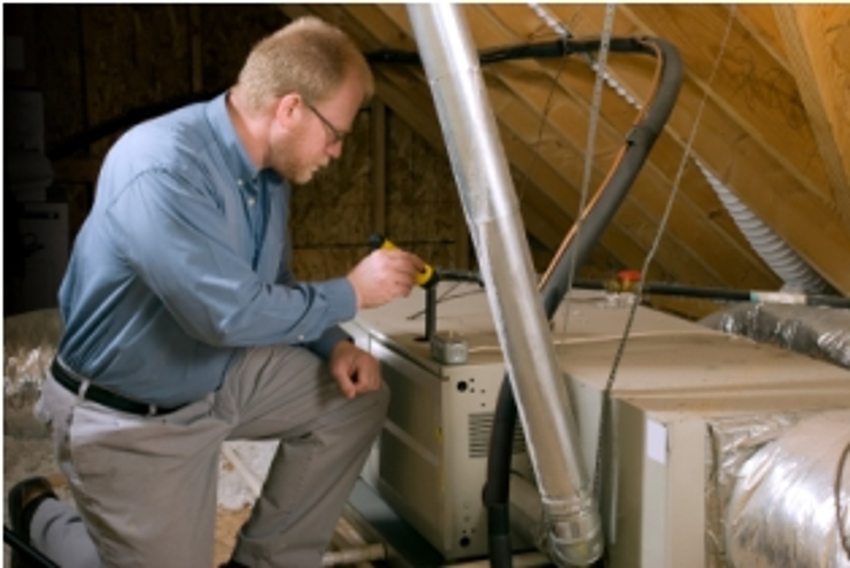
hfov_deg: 33.4
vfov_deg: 22.7
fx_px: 1418
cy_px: 284
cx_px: 425
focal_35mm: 60
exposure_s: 1/160
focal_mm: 40
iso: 100
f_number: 9
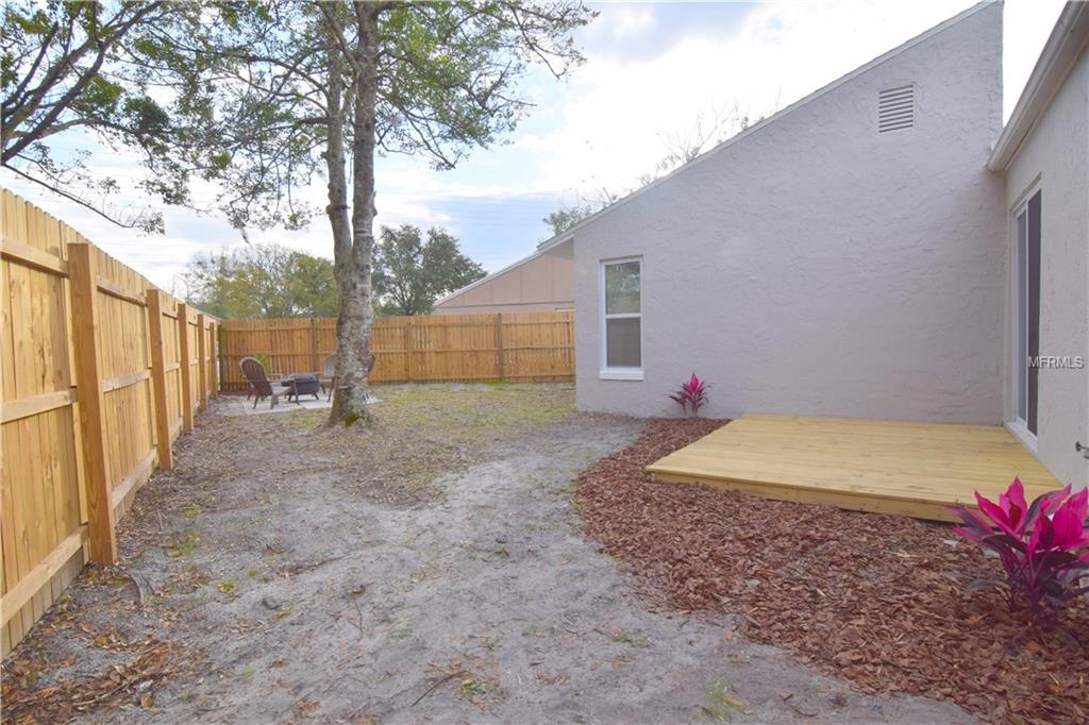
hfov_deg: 95.0
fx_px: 499
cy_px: 362
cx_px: 544
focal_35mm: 16
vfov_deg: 72.0
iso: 400
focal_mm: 11
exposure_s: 1/320
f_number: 10
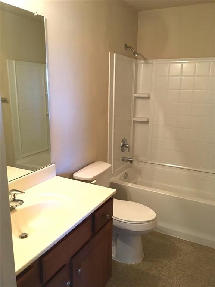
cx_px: 108
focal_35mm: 29
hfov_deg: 48.2
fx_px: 240
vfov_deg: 61.7
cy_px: 144
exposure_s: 1/30
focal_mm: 4.15
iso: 160
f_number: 2.2
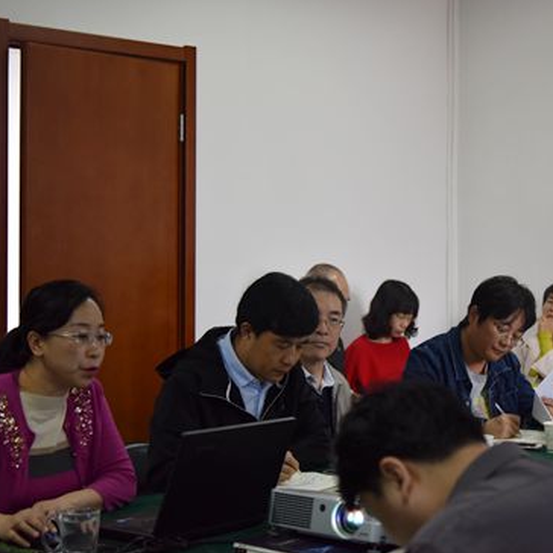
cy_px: 264
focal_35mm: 77
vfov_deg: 22.5
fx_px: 1392
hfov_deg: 22.4
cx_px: 366
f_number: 4
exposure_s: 1/125
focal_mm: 55
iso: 900
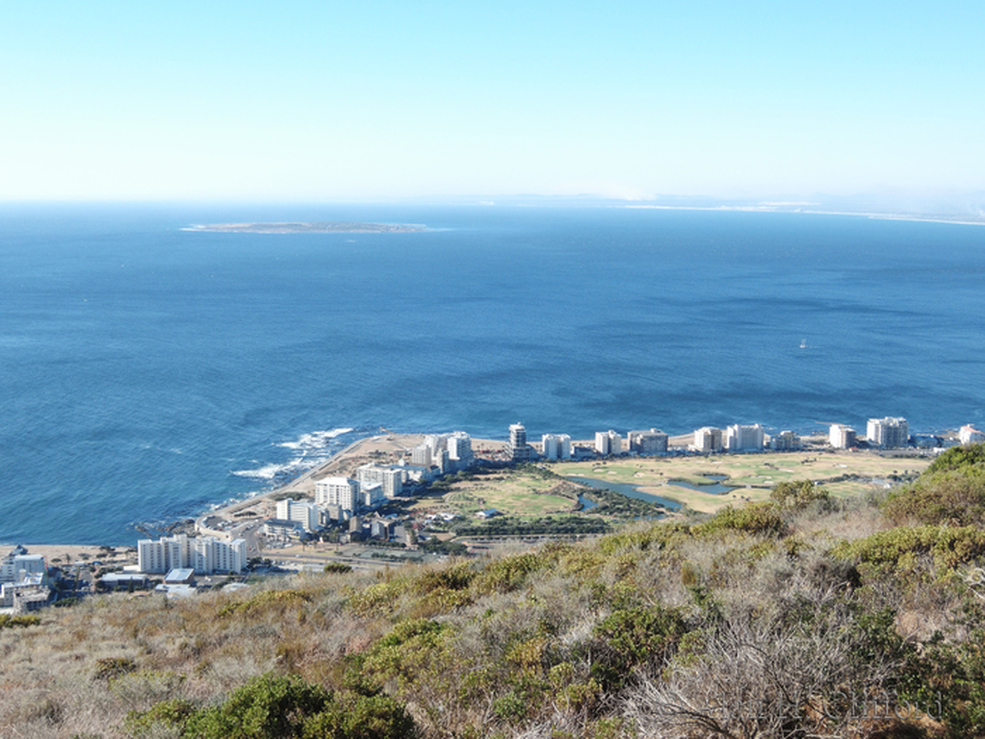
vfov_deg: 29.1
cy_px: 370
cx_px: 492
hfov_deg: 38.2
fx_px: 1423
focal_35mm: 50
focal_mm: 10.7
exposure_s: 1/200
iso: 100
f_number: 5.6
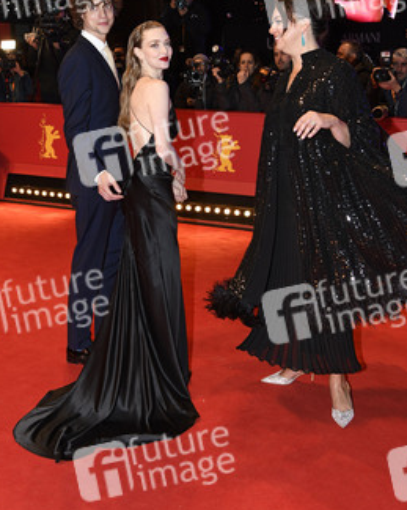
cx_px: 200
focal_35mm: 44
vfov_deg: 42.0
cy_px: 228
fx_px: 663
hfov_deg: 34.1
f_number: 5.6
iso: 1250
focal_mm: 38
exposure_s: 1/250
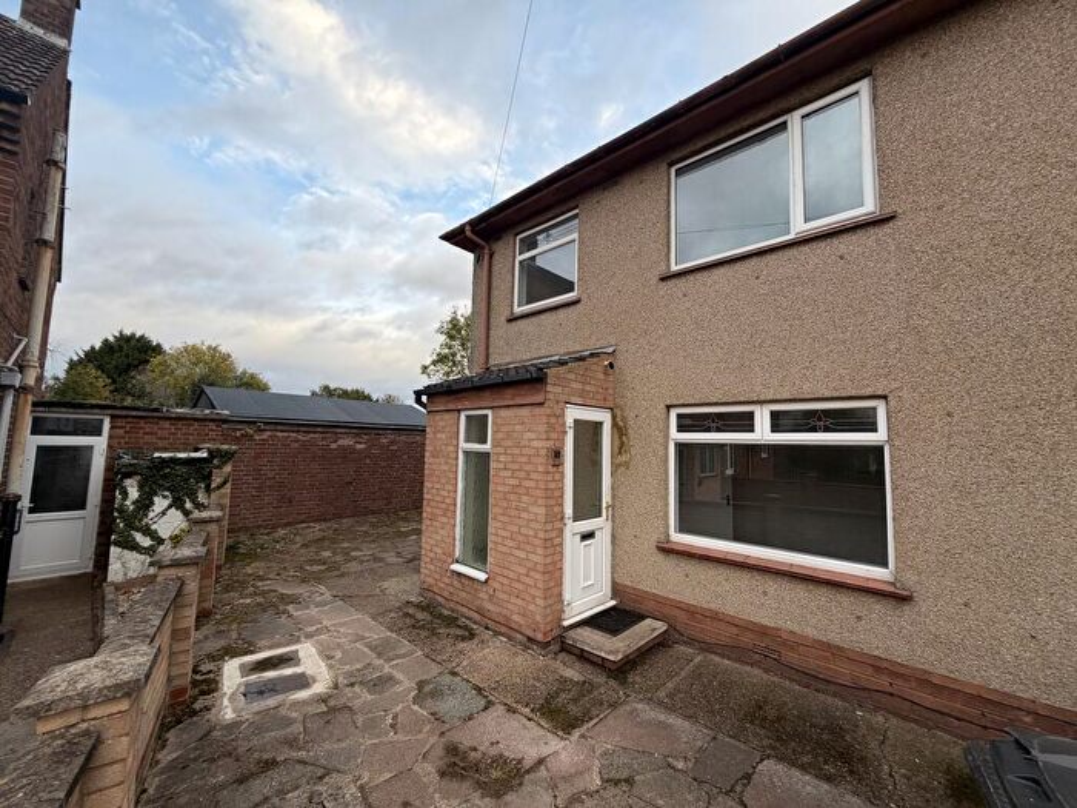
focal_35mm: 14
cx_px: 538
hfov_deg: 102.1
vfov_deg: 85.7
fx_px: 436
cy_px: 404
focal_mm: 2.22
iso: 50
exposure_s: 1/349
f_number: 2.2
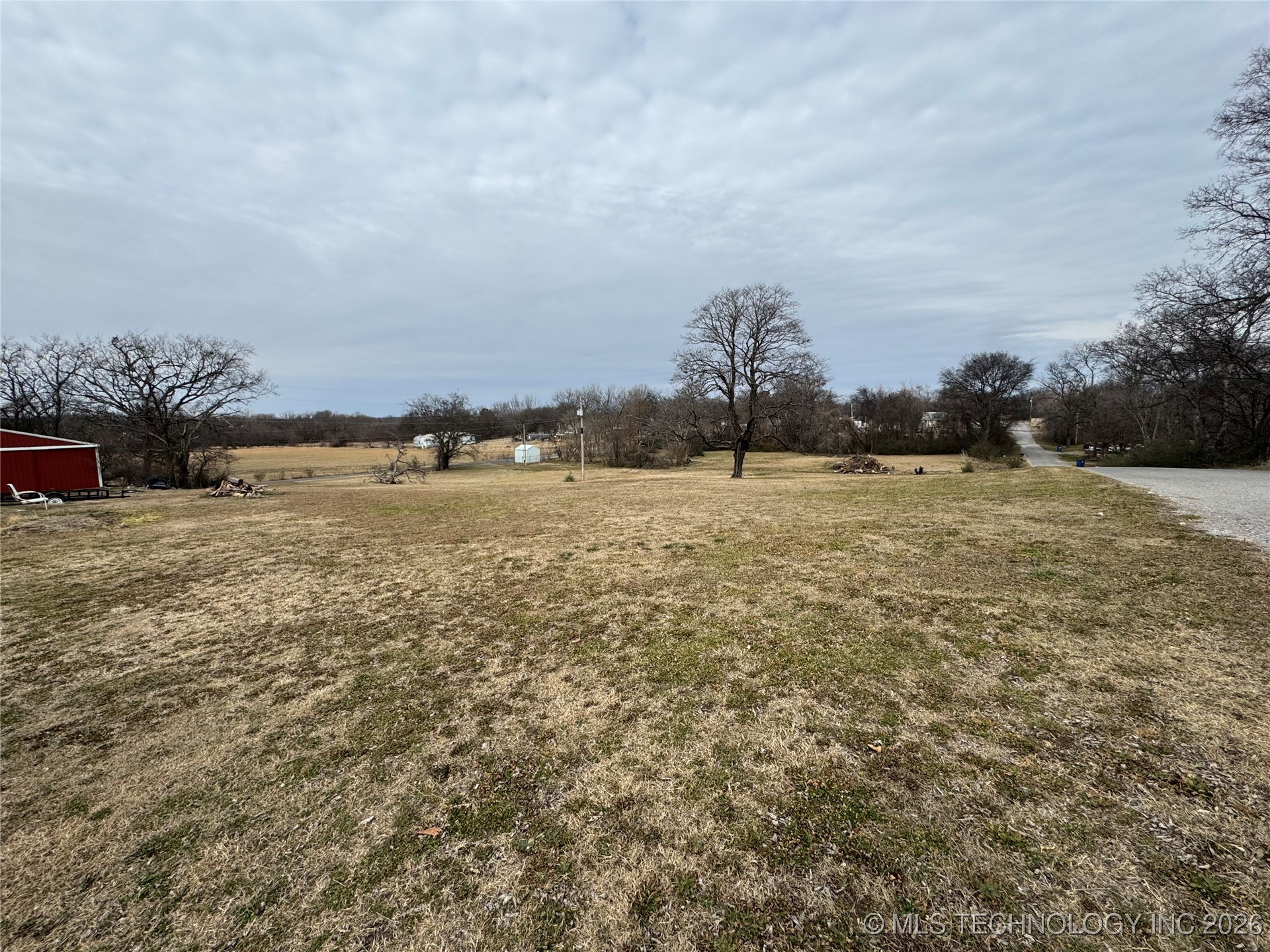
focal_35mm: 14
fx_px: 514
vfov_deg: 85.7
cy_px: 476
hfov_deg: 102.1
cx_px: 635
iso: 40
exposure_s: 1/1506
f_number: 2.2
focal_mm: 2.22
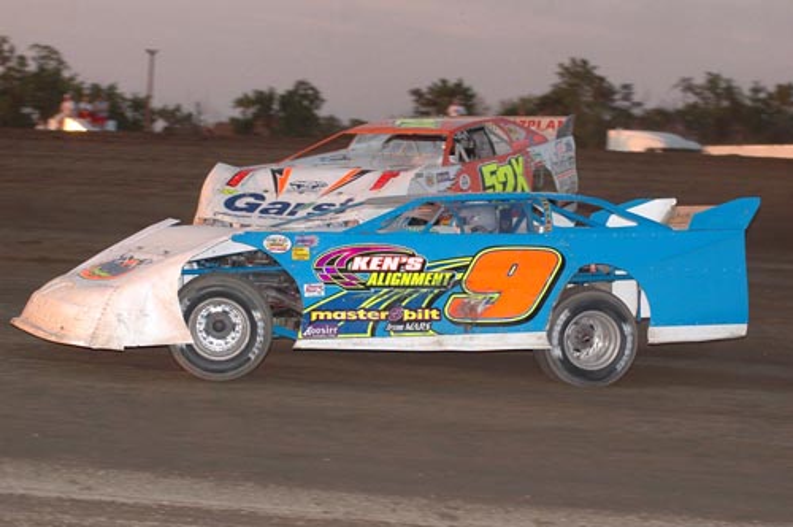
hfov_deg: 17.5
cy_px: 264
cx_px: 396
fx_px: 2574
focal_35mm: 117
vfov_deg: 11.7
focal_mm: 78
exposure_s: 1/500
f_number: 3.5
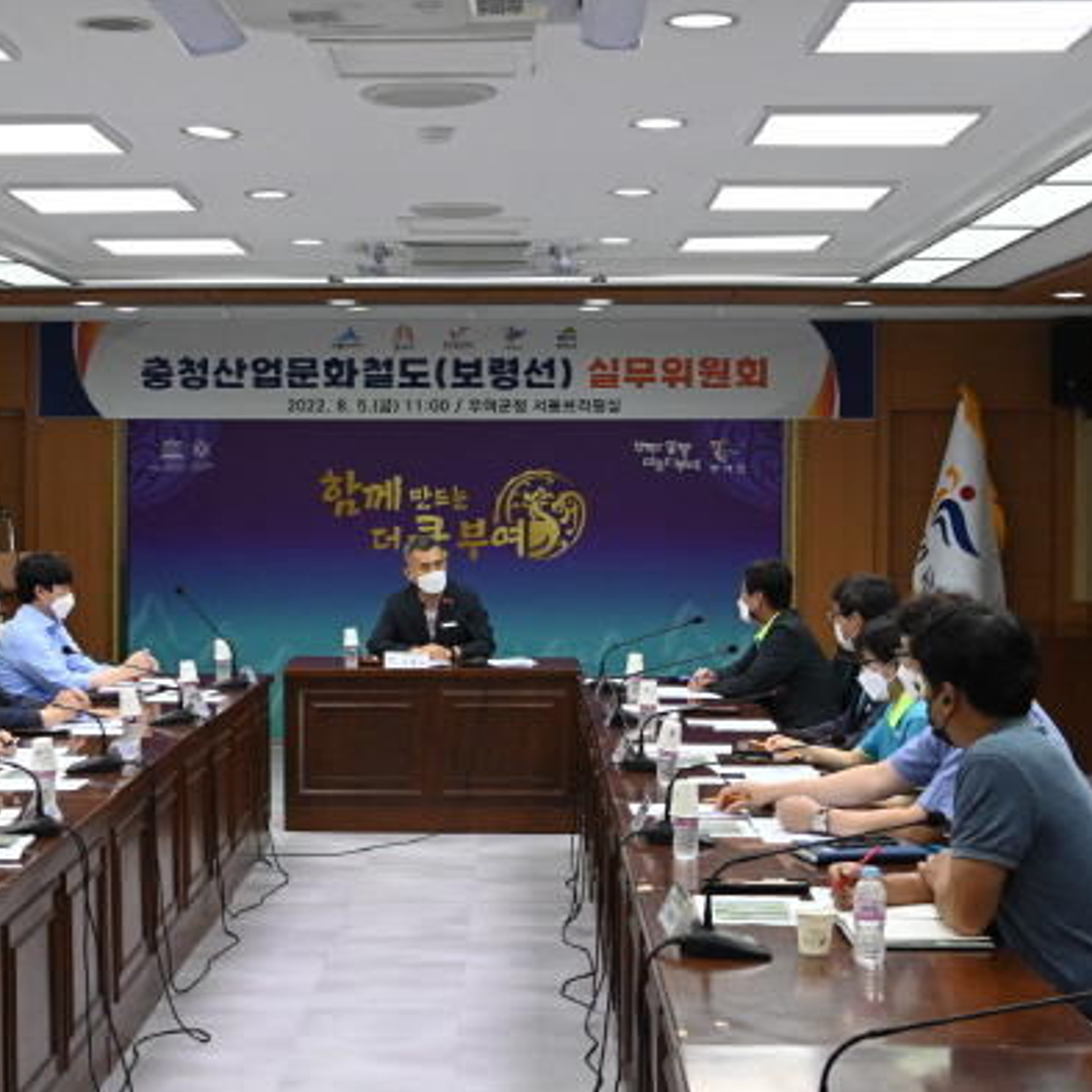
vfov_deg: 26.1
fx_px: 2356
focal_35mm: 66
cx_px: 432
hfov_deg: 26.0
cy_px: 547
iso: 3600
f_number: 5
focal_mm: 34
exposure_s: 1/320
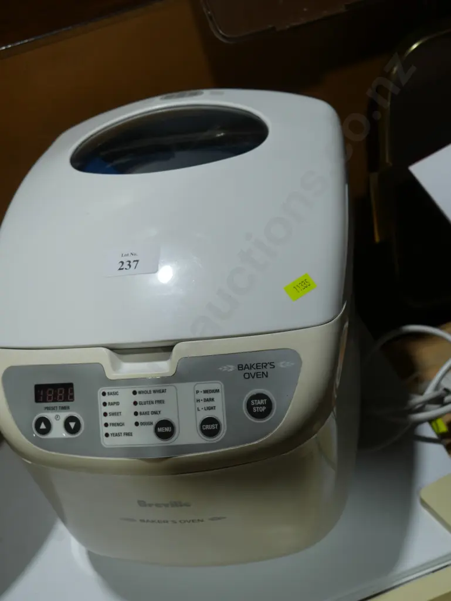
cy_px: 300
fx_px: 833
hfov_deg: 30.3
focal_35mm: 48
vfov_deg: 39.6
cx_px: 226
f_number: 5.2
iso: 200
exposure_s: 1/125
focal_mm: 24
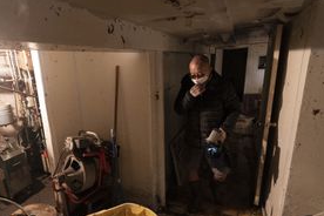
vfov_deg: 52.7
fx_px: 216
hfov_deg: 72.5
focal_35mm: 24
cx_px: 122
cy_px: 131
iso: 8000
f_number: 2.8
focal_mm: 16
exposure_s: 1/100
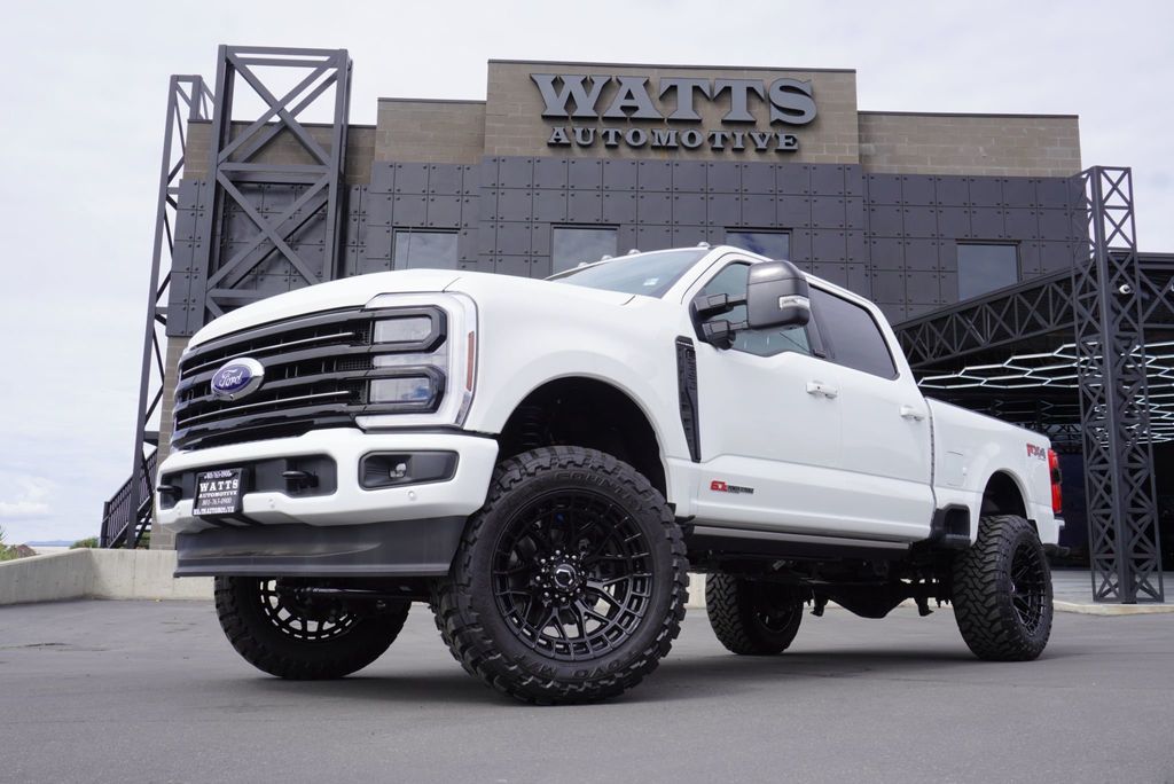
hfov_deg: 57.2
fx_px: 1077
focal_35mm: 33
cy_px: 392
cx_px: 587
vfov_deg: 40.0
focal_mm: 22
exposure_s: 1/125
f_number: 10
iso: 100
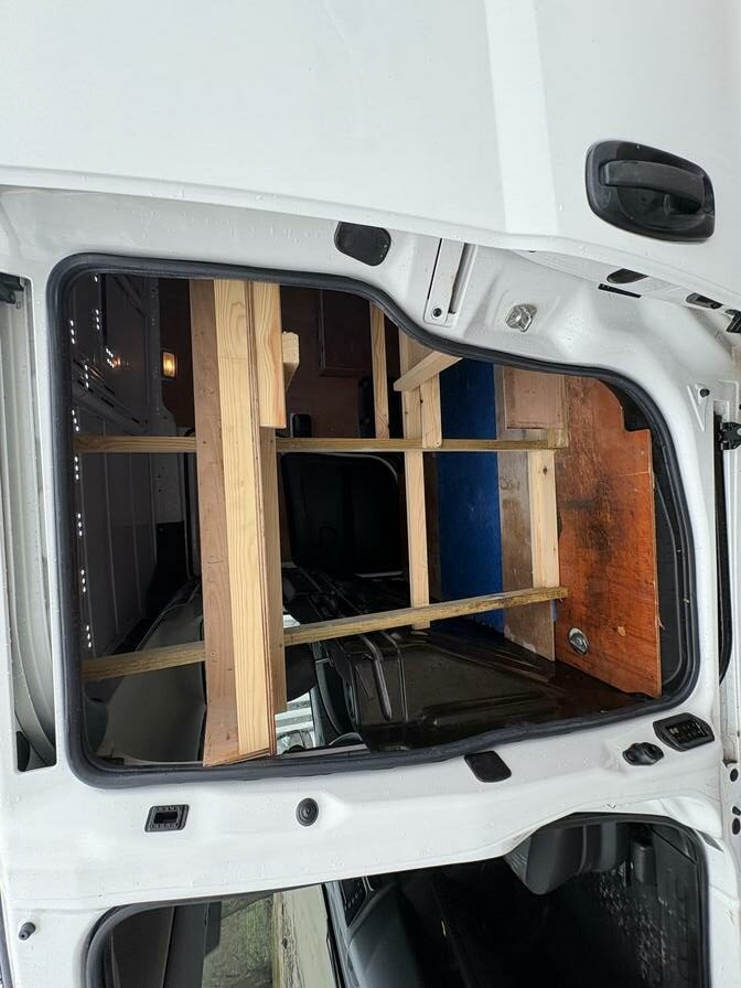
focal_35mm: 14
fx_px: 400
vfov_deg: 102.1
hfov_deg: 85.7
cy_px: 494
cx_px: 370
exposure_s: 1/167
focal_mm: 2.22
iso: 64
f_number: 2.2
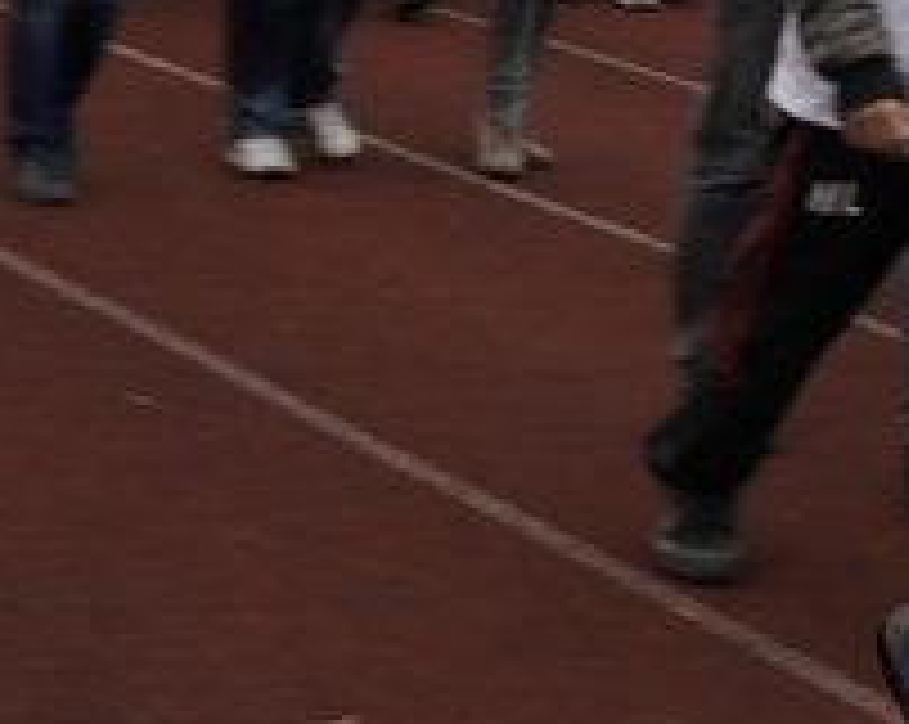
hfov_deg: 13.2
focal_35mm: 136
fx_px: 3653
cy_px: -49
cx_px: 1444
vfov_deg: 11.2
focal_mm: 30
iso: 800
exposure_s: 1/160
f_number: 13
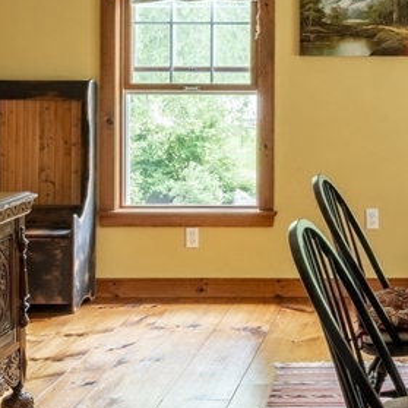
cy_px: 189
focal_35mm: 75
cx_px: 478
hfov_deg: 21.5
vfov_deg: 23.1
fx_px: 1000
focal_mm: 24
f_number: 18
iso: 100
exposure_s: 1/13
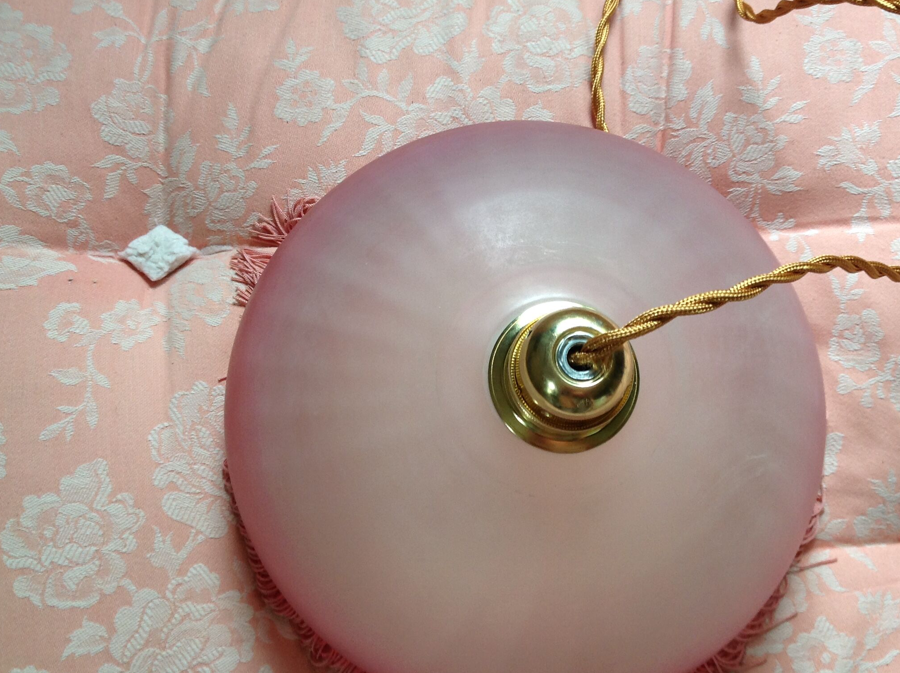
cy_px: 395
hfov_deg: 42.1
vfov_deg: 32.0
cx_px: 504
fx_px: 1168
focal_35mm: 45
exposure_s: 1/15
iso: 64
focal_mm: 4.28
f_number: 2.4
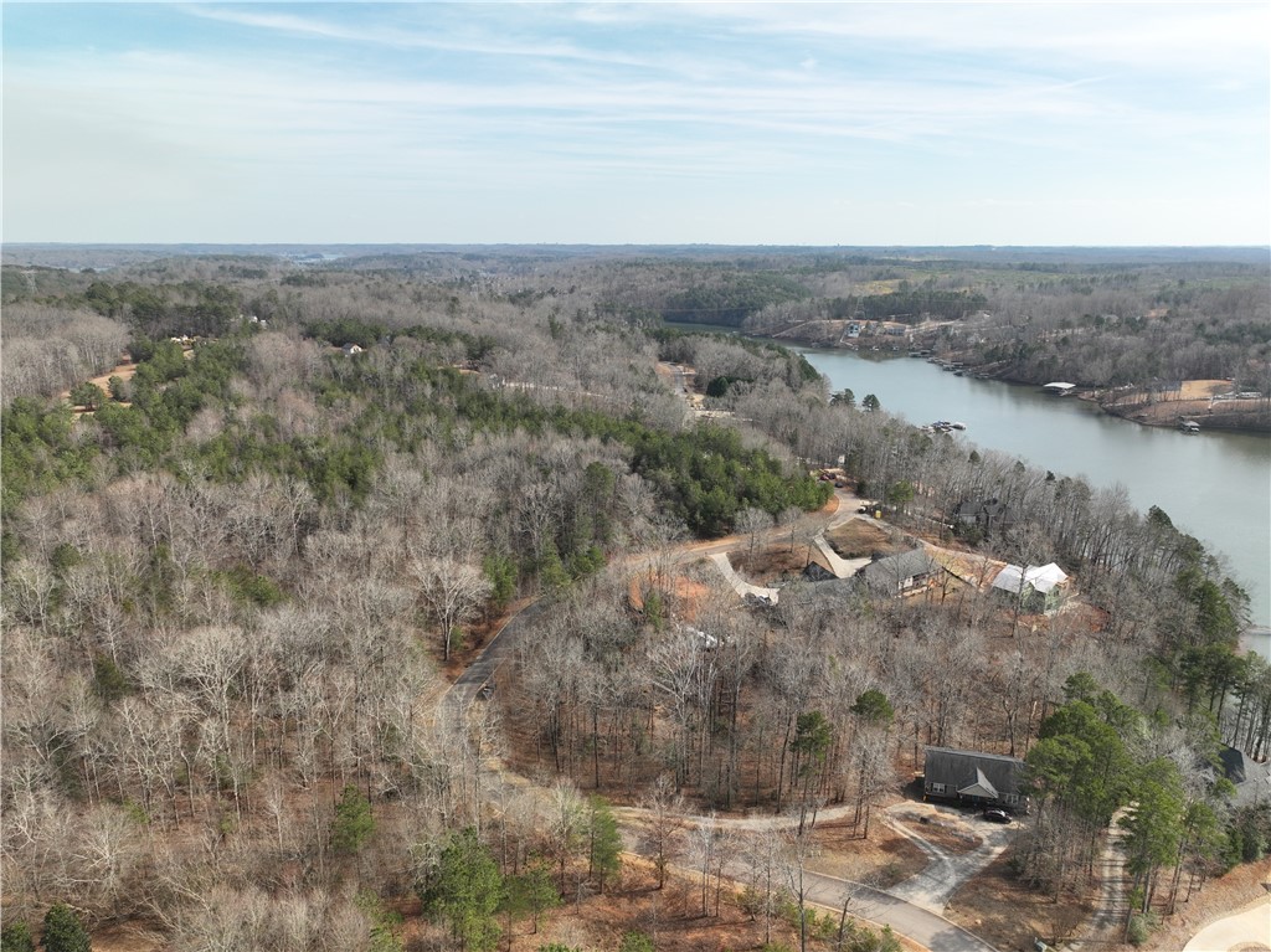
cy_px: 476
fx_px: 881
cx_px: 636
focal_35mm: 24
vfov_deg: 56.8
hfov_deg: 71.6
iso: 150
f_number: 2.8
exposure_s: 1/200
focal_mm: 12.29
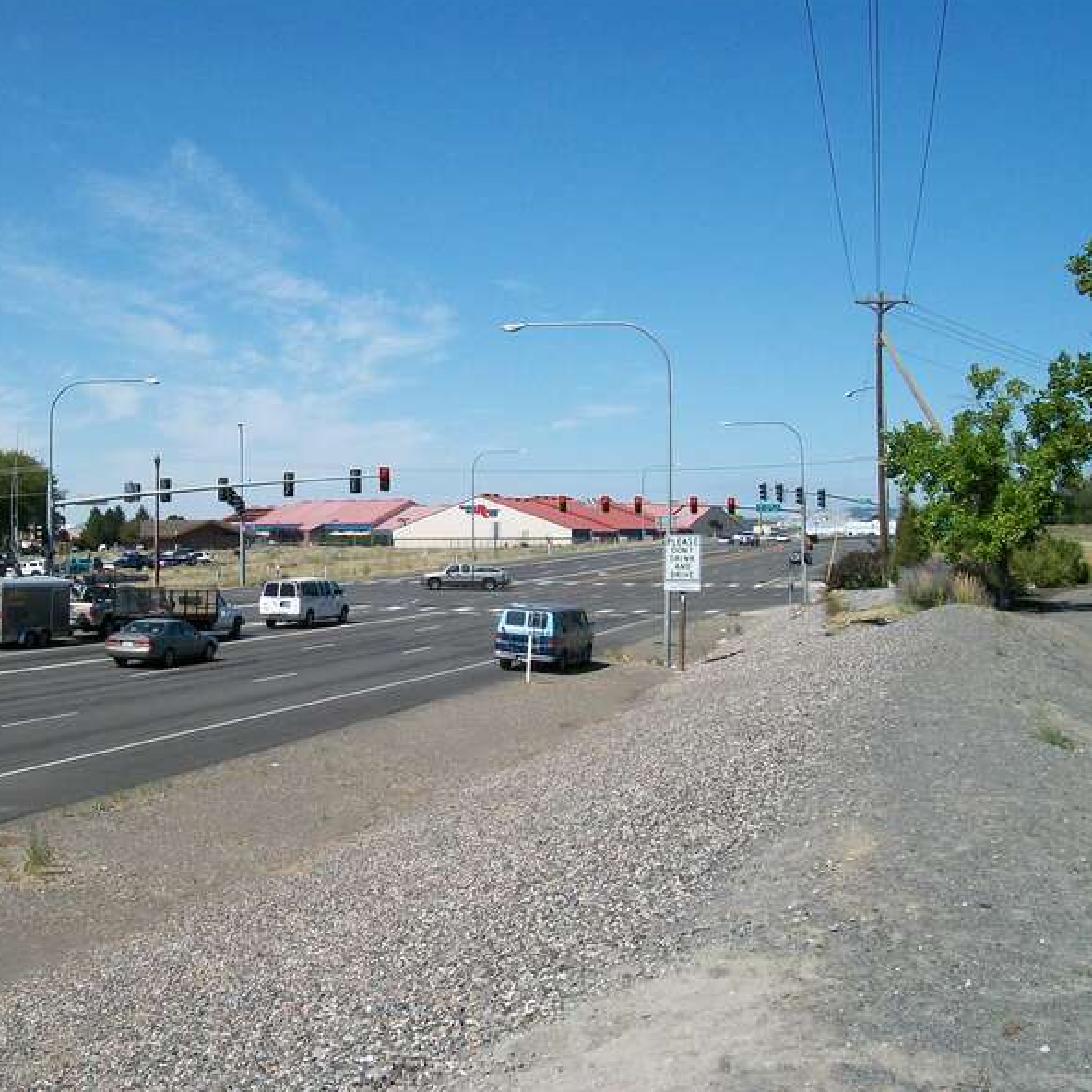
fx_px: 1535
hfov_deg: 38.9
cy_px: 544
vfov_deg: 39.2
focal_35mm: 43
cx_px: 400
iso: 80
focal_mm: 6
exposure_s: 1/640
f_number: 4.8
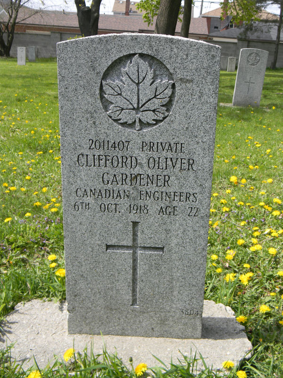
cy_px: 189
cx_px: 142
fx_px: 447
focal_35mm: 41
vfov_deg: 45.8
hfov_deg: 35.1
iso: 80
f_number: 3.8
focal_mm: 7.3
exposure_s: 1/380
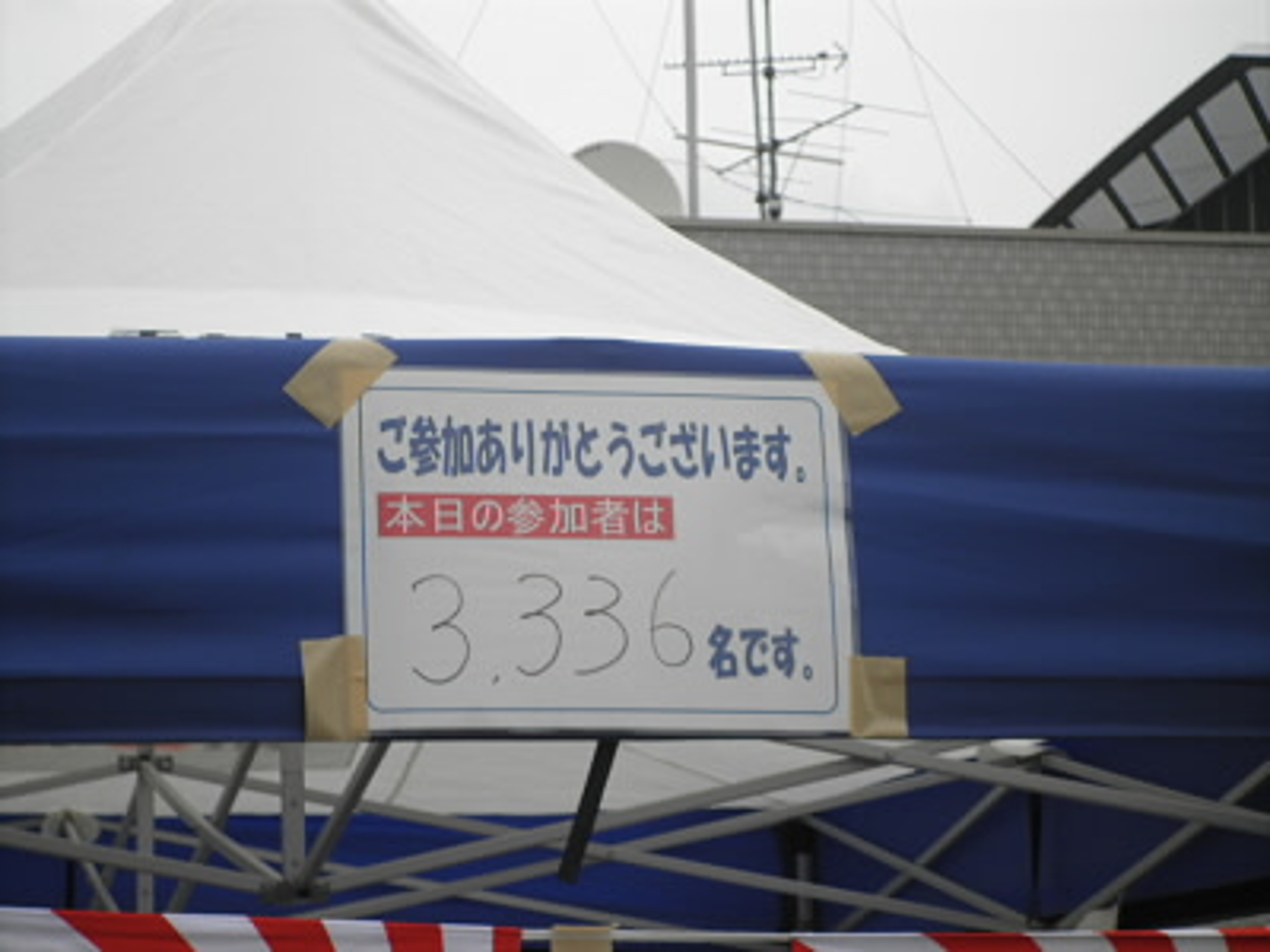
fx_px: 3962
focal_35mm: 108
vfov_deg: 13.7
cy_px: 476
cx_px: 635
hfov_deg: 18.2
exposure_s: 1/250
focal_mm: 19.6
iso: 64
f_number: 5.9
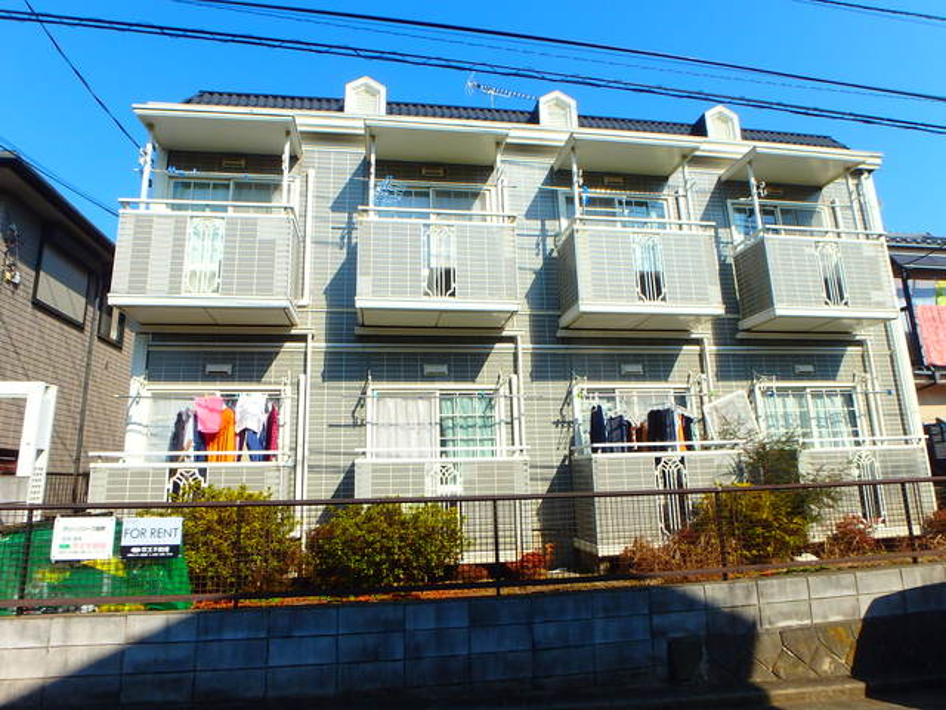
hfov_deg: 79.0
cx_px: 473
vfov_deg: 63.4
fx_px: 574
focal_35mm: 21
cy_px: 355
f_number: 6
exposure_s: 1/500
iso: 125
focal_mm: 3.7
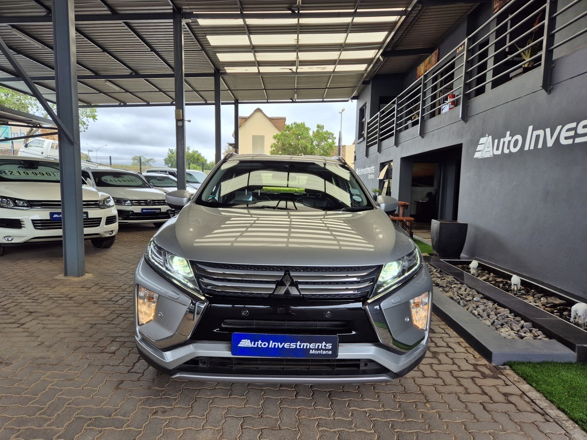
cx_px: 294
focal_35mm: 23
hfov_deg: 73.9
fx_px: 390
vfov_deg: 58.9
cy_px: 220
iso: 32
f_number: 1.8
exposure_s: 1/458
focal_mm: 5.4
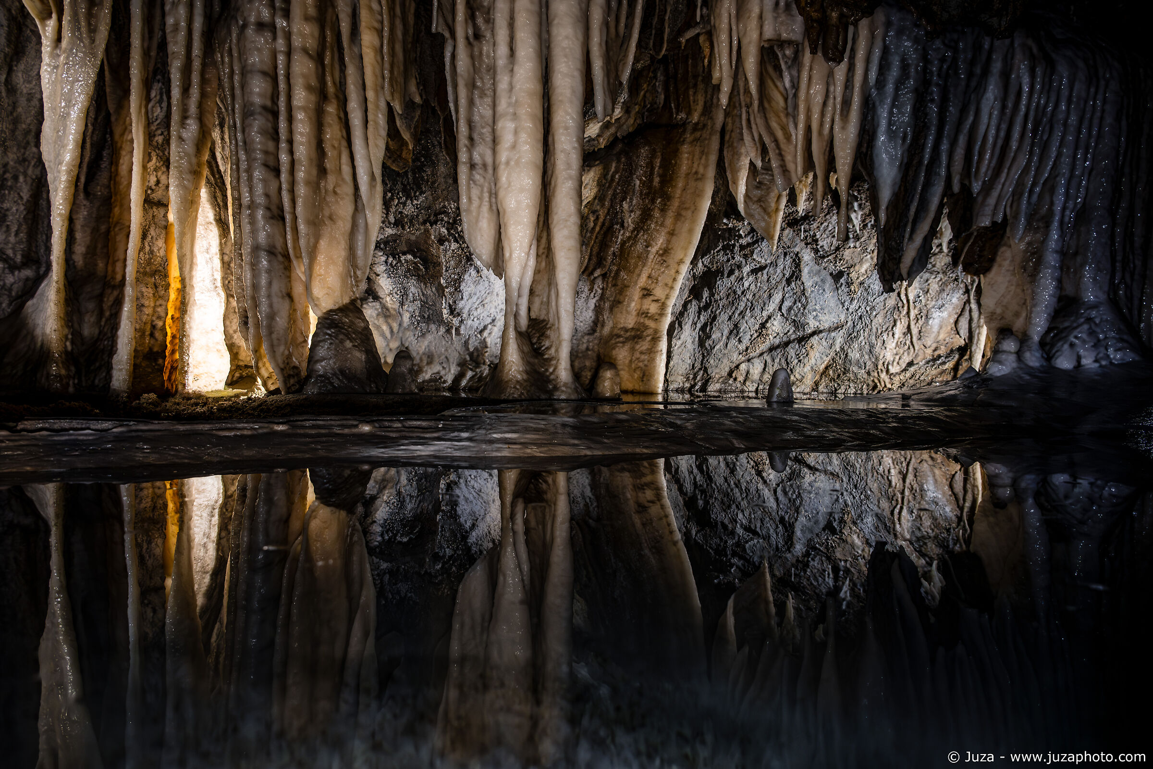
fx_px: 769
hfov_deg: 73.7
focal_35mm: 24
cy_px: 384
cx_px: 576
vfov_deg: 53.1
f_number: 5.6
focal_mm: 24
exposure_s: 1/60
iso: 1600
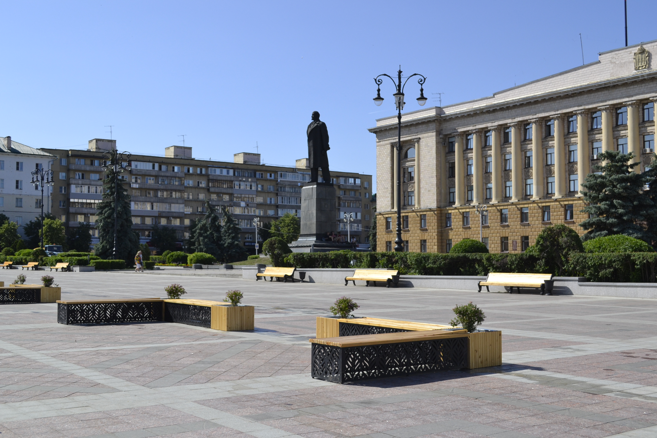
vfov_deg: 30.8
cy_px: 219
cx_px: 328
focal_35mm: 44
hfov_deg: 45.0
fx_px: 794
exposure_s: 1/1600
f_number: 6.3
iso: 400
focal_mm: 29
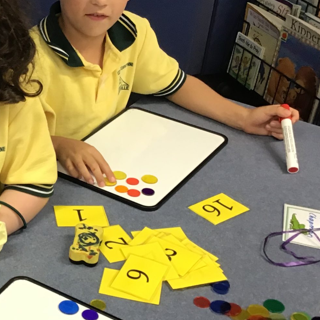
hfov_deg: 23.0
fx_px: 743
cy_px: 168
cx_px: -25
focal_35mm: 71
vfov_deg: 24.3
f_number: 2.4
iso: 100
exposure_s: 1/33
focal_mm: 3.3
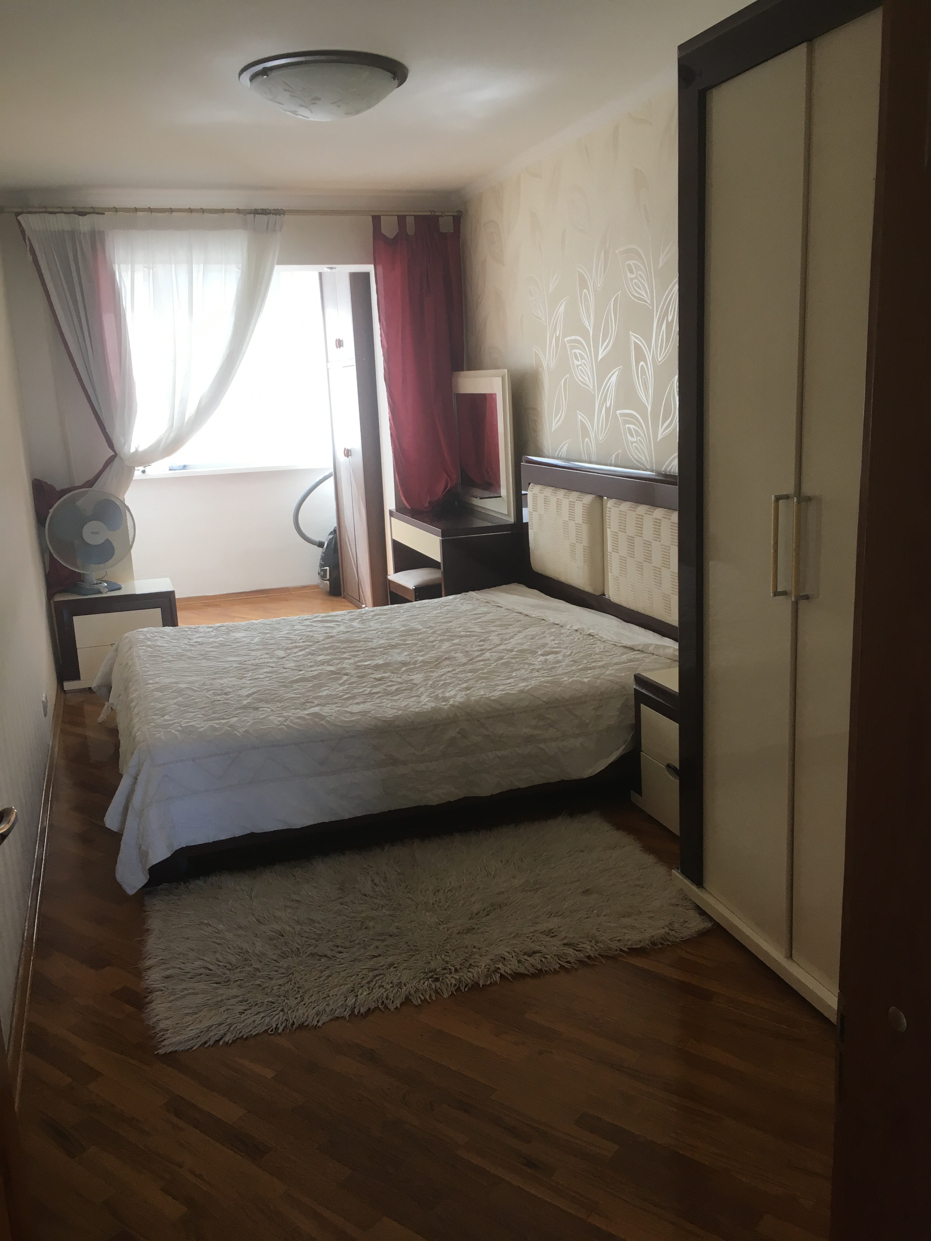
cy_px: 620
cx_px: 466
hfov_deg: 48.2
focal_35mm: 29
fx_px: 1040
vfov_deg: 61.7
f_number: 2.2
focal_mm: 4.15
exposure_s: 1/33
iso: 25
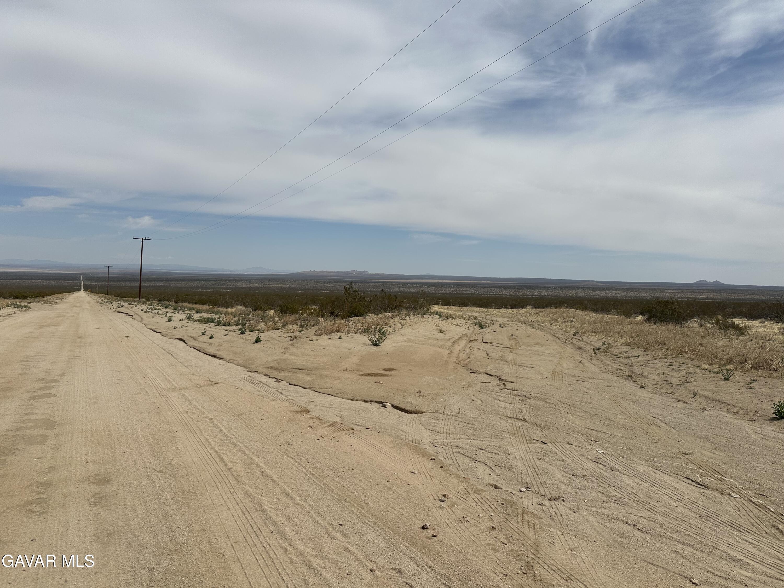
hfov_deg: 71.6
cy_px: 294
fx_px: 544
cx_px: 392
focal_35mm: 24
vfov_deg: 56.8
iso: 80
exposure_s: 1/15625
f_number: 1.78
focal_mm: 6.86
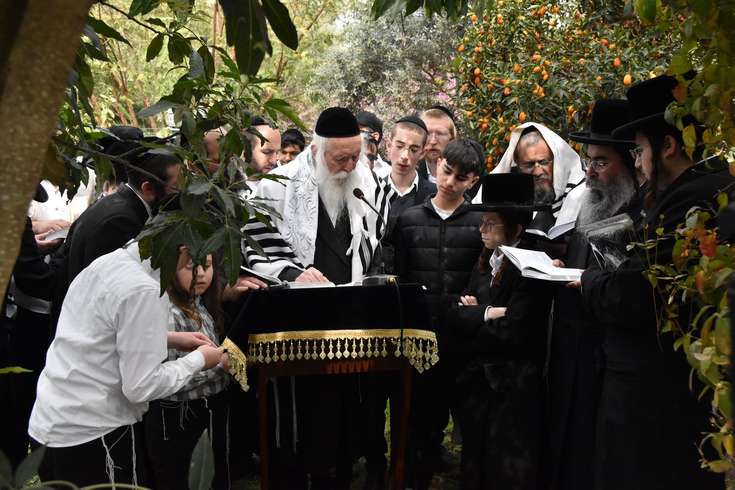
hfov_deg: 53.1
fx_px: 735
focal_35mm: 36
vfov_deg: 36.9
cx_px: 368
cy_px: 245
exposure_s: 1/2500
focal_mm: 24
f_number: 5
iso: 2500
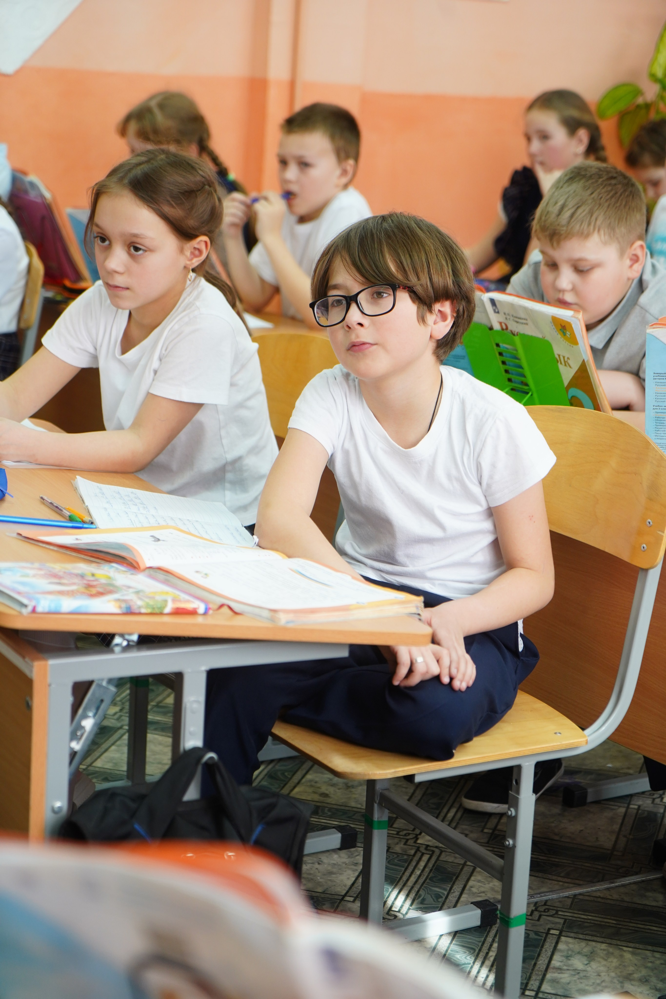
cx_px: 333
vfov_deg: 28.8
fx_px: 1942
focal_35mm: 70
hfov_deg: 19.5
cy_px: 500
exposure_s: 1/160
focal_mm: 70
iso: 800
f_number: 4
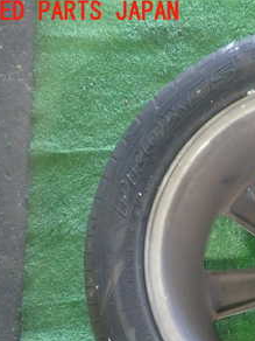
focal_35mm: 74
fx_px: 727
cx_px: 317
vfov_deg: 26.0
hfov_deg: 18.7
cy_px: 260
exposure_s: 1/40
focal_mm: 6.37
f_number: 2.5
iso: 640
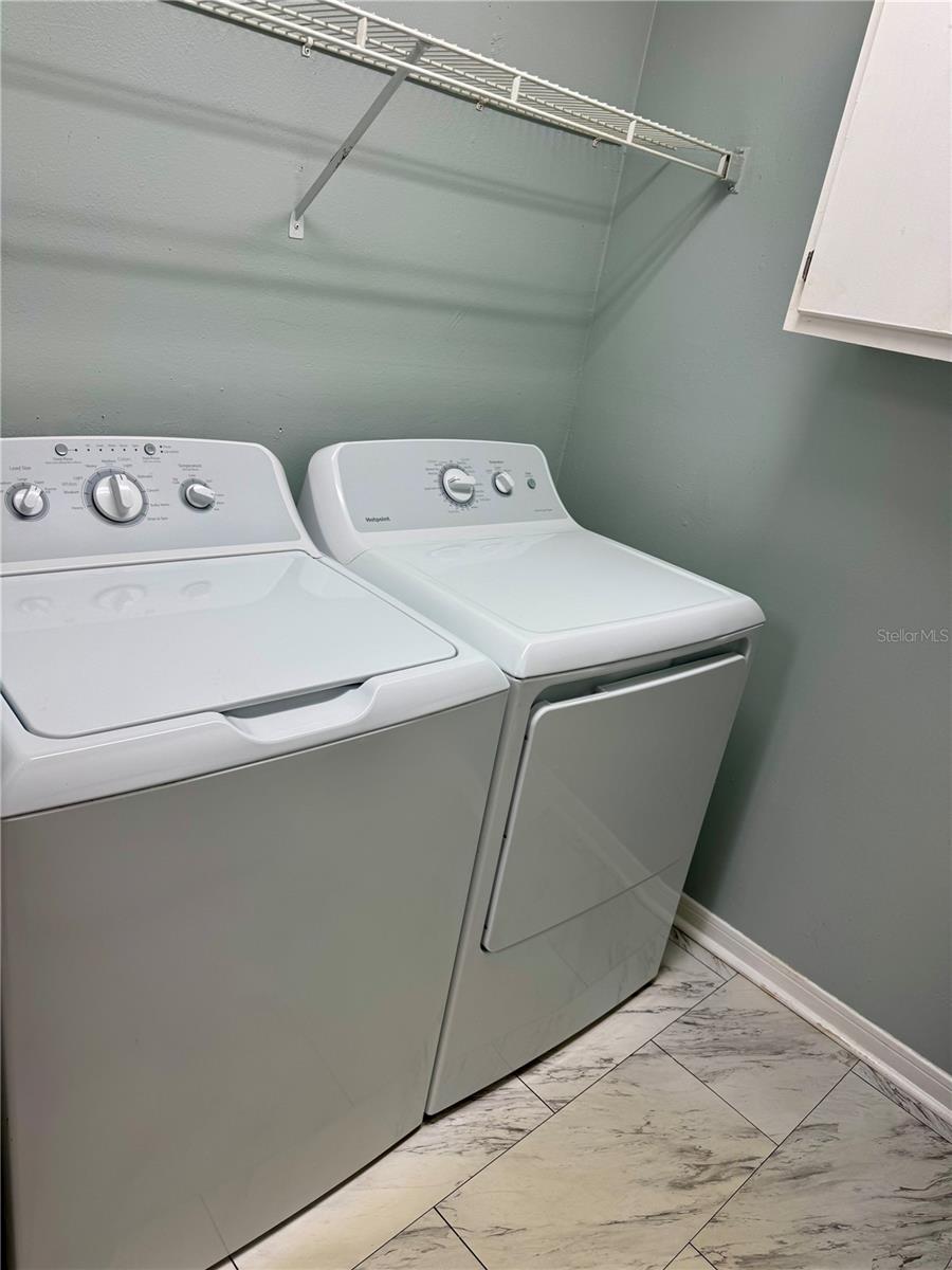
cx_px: 476
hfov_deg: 56.8
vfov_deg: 71.6
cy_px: 635
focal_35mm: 24
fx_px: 880
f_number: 1.78
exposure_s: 1/120
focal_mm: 6.76
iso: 64
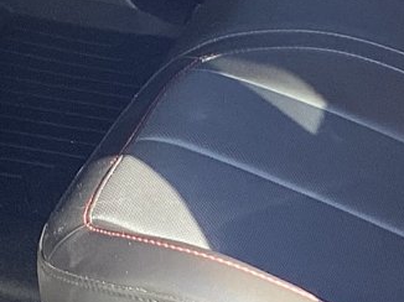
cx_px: 164
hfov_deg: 13.7
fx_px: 1679
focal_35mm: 144
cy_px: 221
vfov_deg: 10.3
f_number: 2.4
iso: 40
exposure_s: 1/100
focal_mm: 3.3
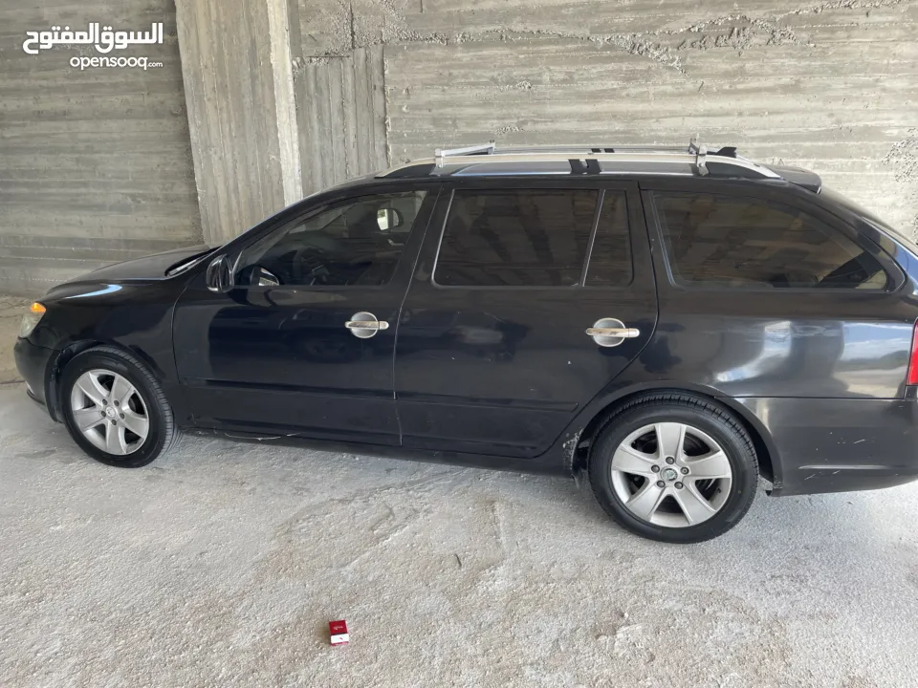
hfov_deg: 67.3
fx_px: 690
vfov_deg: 53.1
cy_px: 344
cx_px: 459
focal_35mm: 26
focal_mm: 4.2
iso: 32
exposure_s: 1/139
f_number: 1.6
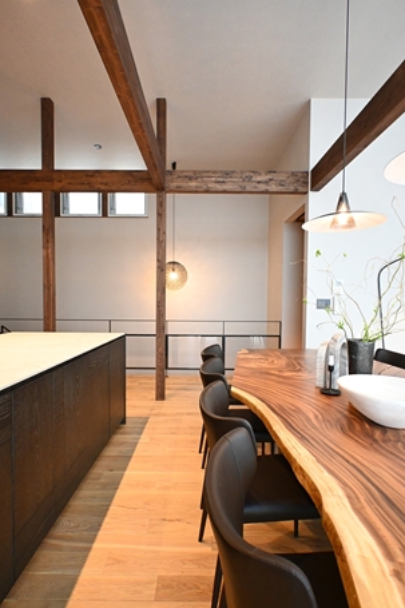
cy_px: 313
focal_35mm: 19
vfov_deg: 86.9
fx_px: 321
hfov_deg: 64.5
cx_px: 202
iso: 2800
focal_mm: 12
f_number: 3.5
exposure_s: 1/125
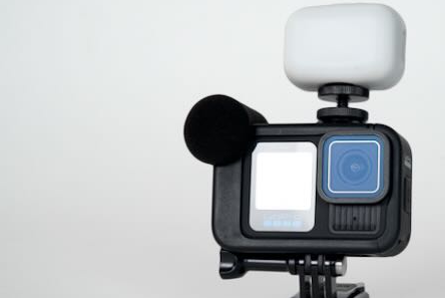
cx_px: 320
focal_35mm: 101
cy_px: 164
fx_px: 1250
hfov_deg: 20.1
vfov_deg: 13.6
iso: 1600
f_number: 13
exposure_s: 1/50
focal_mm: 70
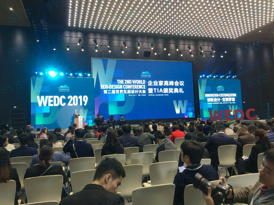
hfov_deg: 61.7
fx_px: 230
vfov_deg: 48.2
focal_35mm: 29
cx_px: 137
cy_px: 102
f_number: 2.2
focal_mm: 4.15
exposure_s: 1/17
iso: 40
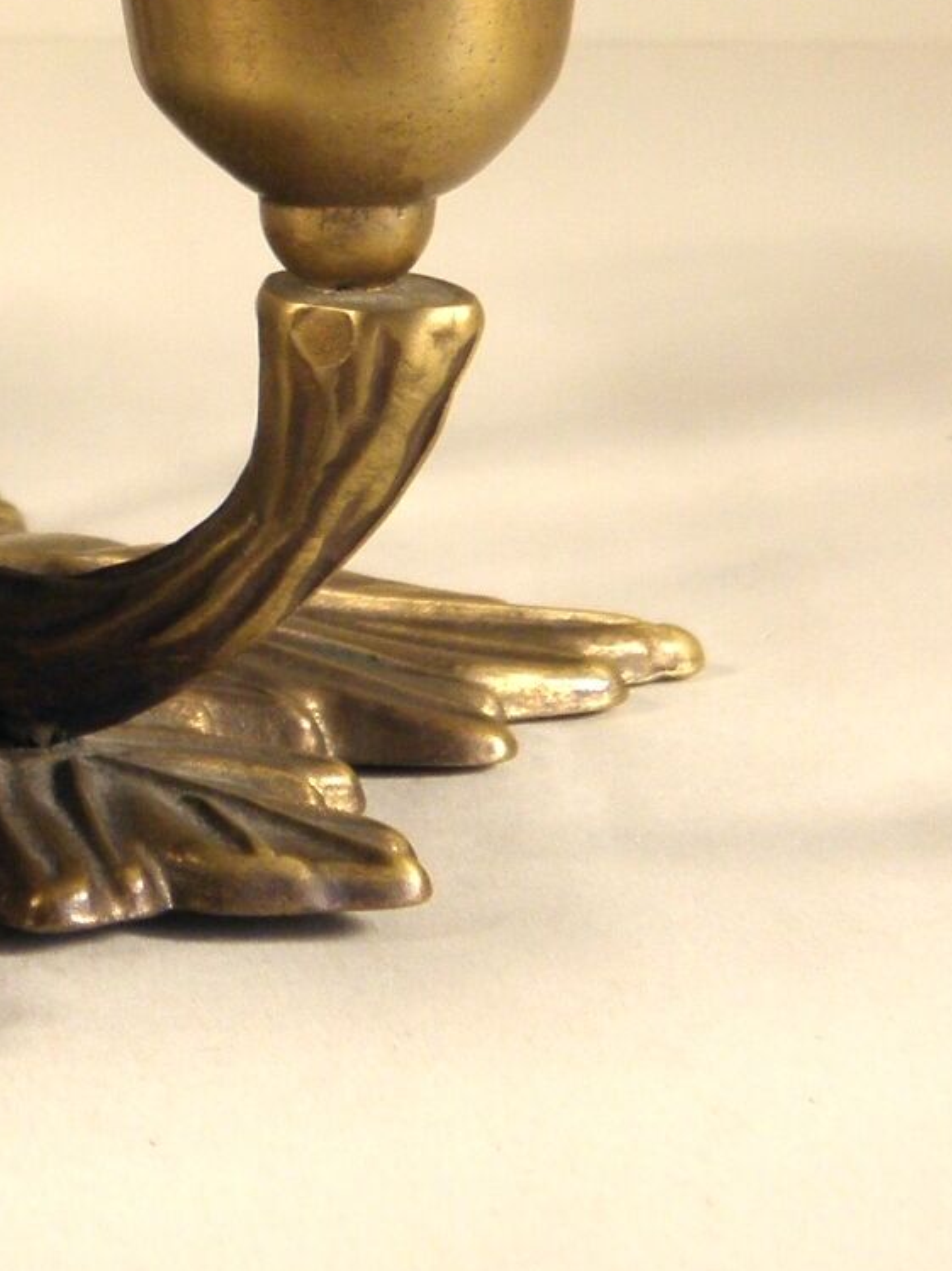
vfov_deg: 11.1
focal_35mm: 171
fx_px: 6276
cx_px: -557
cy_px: -623
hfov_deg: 8.4
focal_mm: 9.1
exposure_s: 1/60
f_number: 4
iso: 100
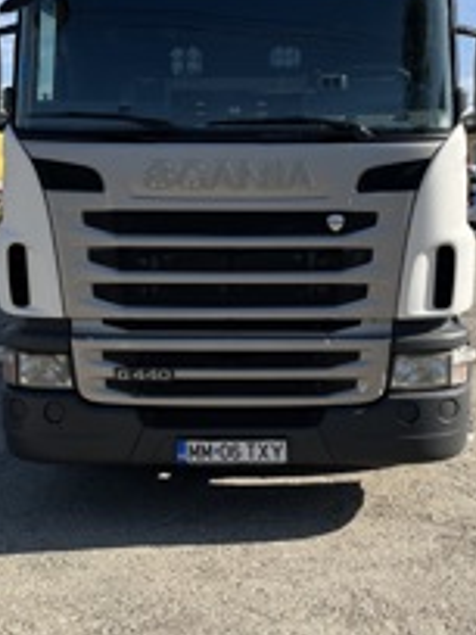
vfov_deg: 37.2
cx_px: 286
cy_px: 230
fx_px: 935
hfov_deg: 28.5
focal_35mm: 51
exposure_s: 1/2755
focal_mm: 5.1
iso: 50
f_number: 1.6
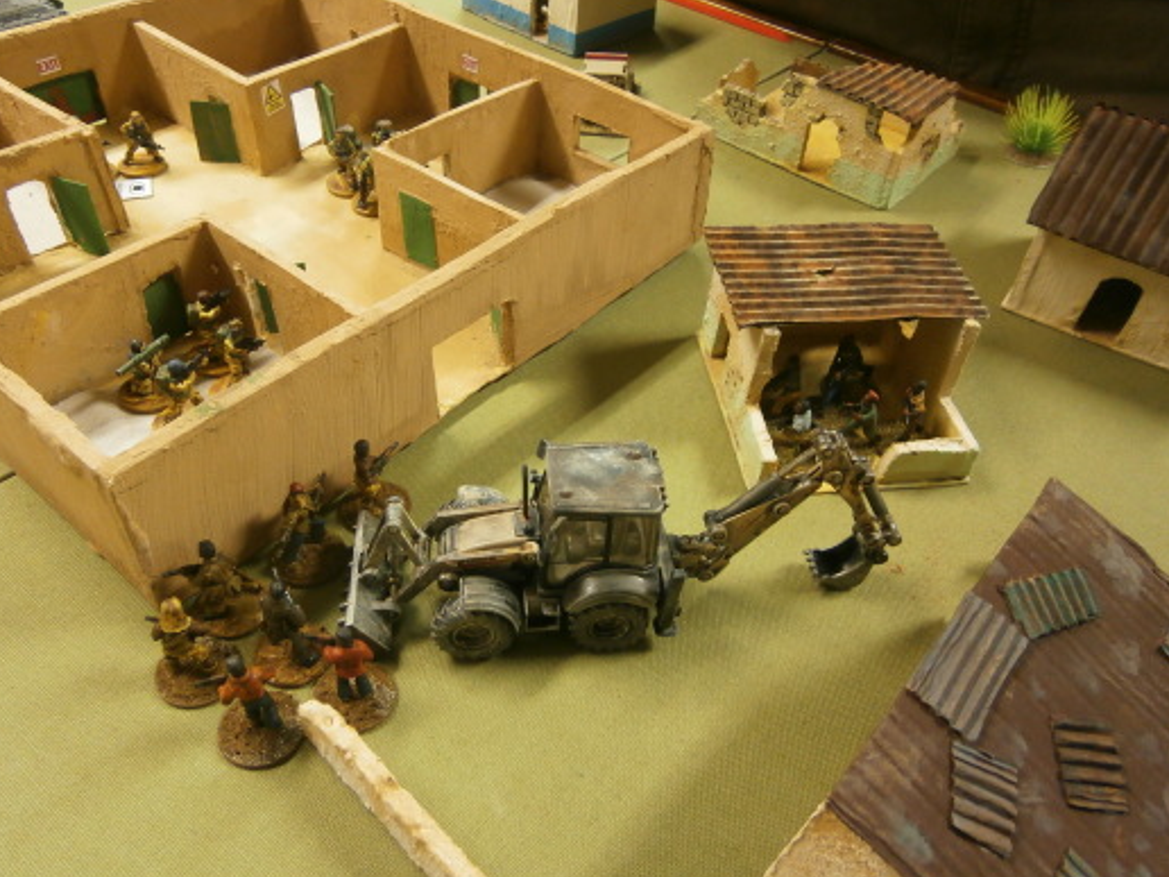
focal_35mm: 27
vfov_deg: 51.4
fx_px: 912
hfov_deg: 65.3
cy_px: 440
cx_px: 571
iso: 200
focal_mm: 4.7
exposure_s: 1/20
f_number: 2.8
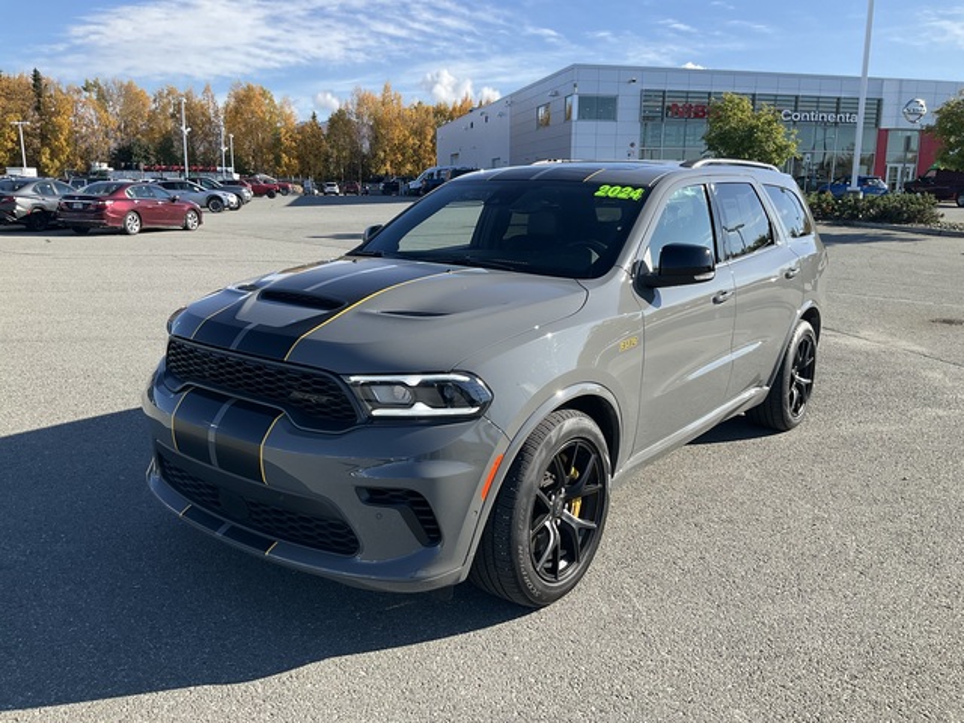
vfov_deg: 48.2
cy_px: 362
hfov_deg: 61.7
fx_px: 808
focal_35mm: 29
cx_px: 482
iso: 25
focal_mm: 3
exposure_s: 1/978
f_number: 1.8
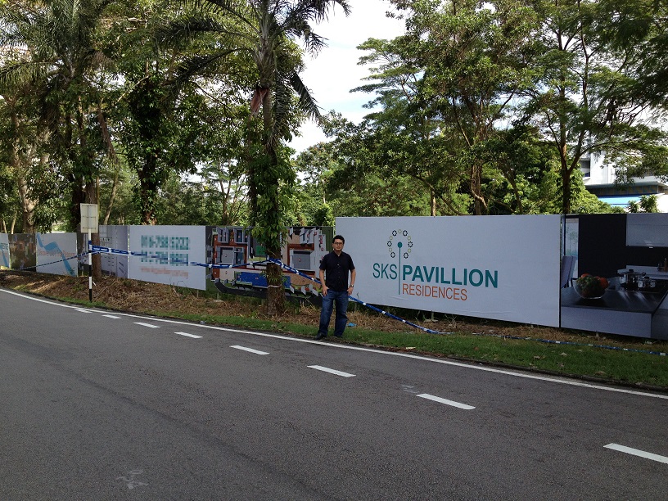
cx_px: 334
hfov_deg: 52.6
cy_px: 250
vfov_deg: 40.7
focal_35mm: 35
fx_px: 675
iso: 50
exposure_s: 1/726
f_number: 2.4
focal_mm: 4.28
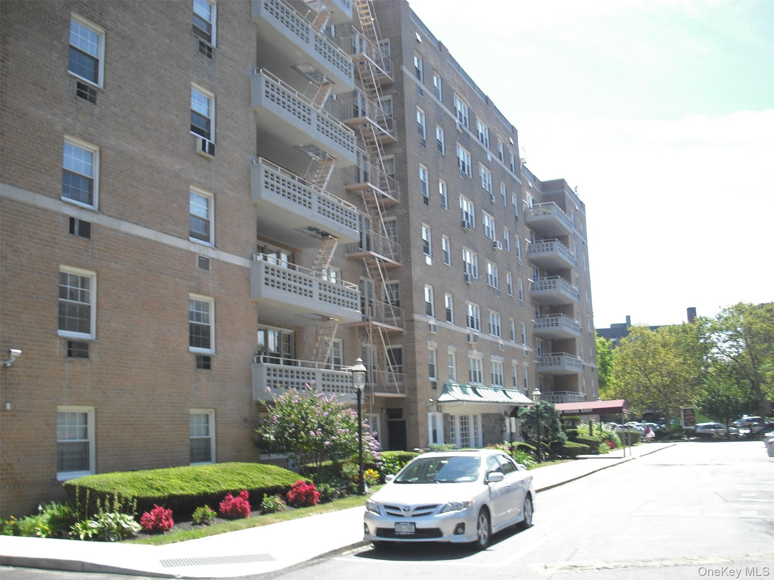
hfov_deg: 49.0
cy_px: 290
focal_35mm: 38
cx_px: 387
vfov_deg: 37.7
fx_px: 850
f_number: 5.6
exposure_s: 1/100
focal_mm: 6.2
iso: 64
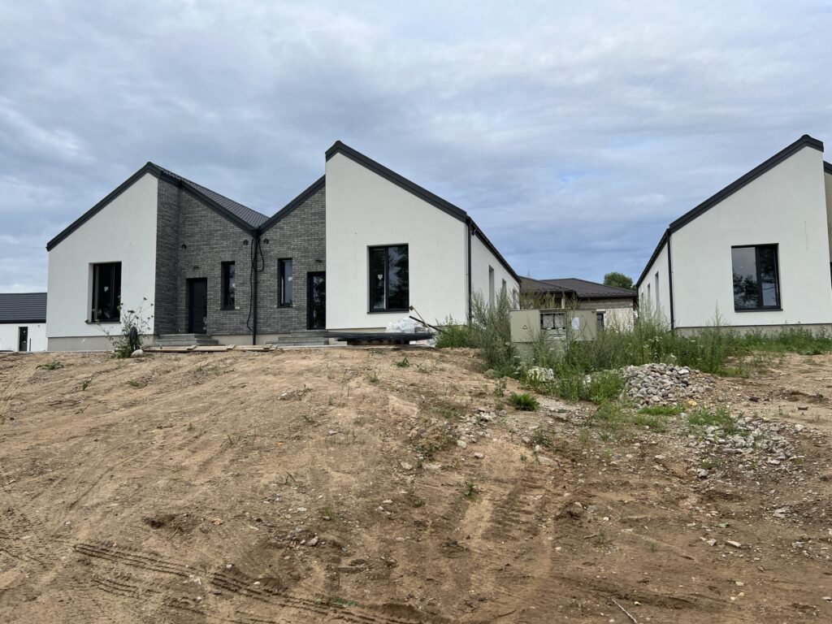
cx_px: 416
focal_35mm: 26
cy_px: 312
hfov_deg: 67.3
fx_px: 625
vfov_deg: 53.1
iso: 50
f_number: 1.5
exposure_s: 1/1779
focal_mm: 5.7
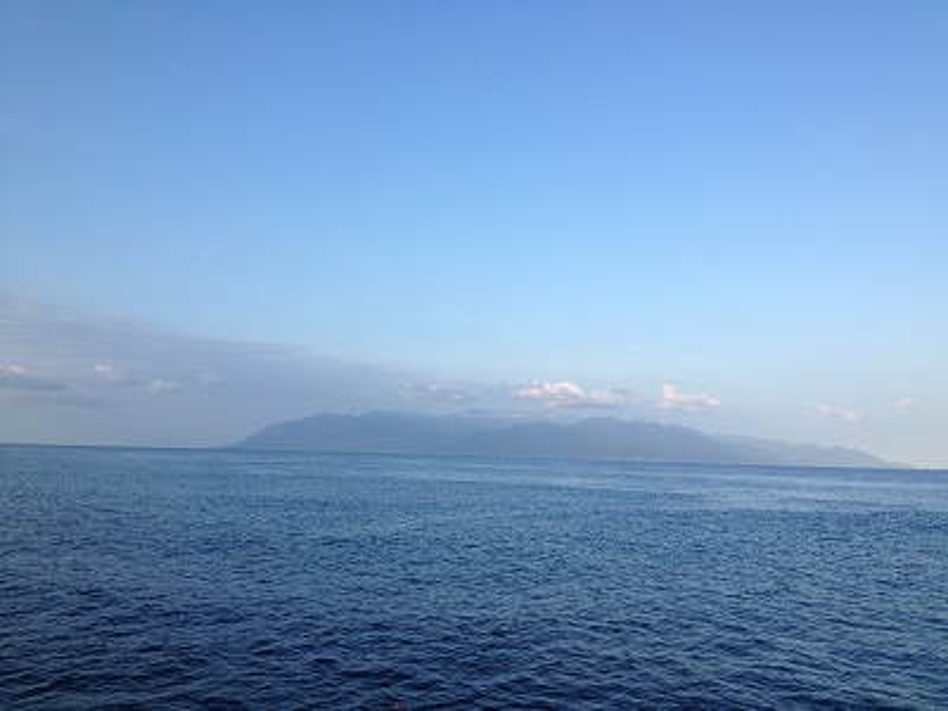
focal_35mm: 35
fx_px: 959
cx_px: 474
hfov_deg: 52.6
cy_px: 356
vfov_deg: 40.7
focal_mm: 4.28
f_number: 2.4
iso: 50
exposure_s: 1/1082
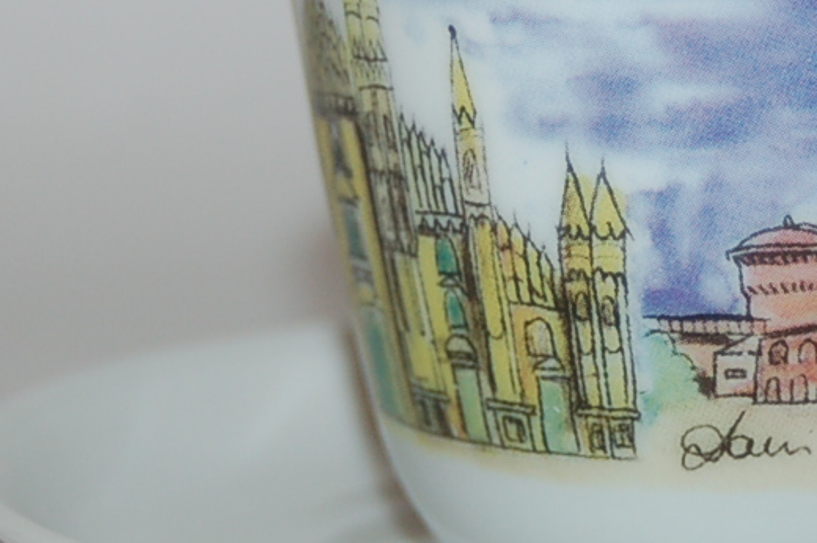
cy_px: 293
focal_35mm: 243
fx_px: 5511
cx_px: 676
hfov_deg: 8.5
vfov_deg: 5.6
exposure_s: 1/60
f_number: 5
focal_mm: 56
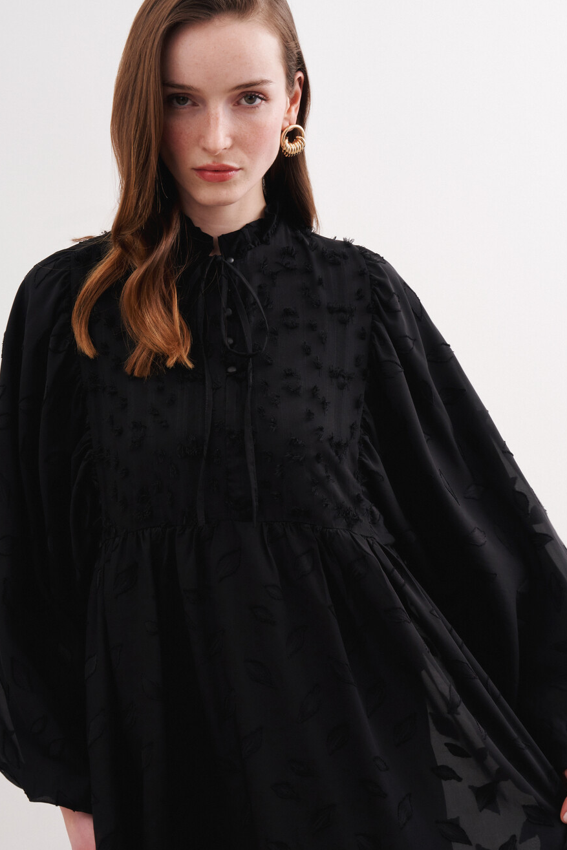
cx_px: 291
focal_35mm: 78
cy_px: 400
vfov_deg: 26.0
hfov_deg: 17.5
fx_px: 1842
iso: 400
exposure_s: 1/160
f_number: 11
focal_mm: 57
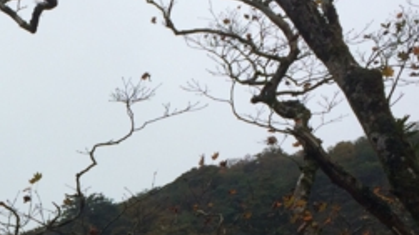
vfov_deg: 11.5
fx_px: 1155
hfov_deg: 19.8
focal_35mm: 104
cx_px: -17
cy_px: 260
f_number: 2.2
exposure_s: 1/1642
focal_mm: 4.12
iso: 32
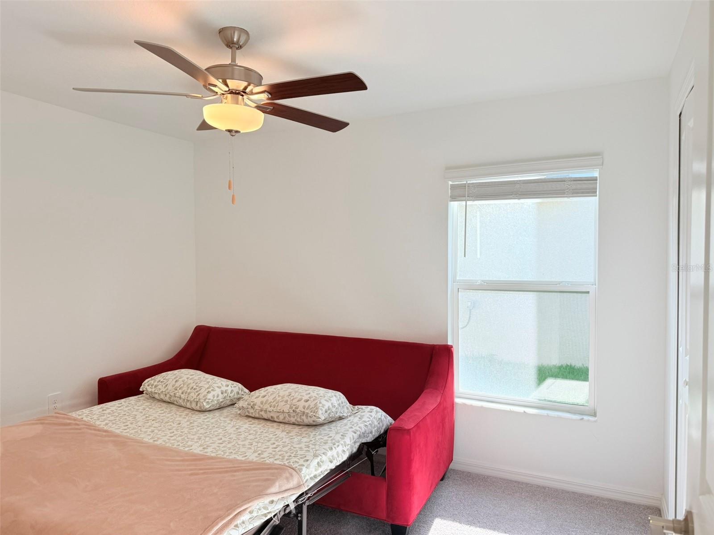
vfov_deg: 56.8
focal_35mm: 24
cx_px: 357
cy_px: 268
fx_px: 495
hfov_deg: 71.6
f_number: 1.78
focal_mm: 6.76
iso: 64
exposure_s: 1/262
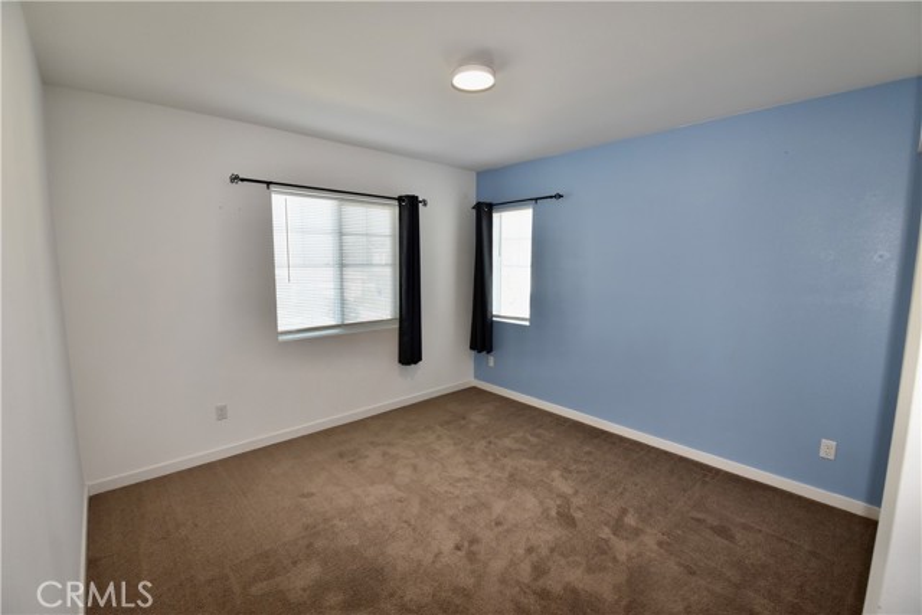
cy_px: 308
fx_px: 384
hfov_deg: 100.4
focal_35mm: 15
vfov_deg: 77.4
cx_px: 461
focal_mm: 15
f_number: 5.6
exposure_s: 1/125
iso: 800
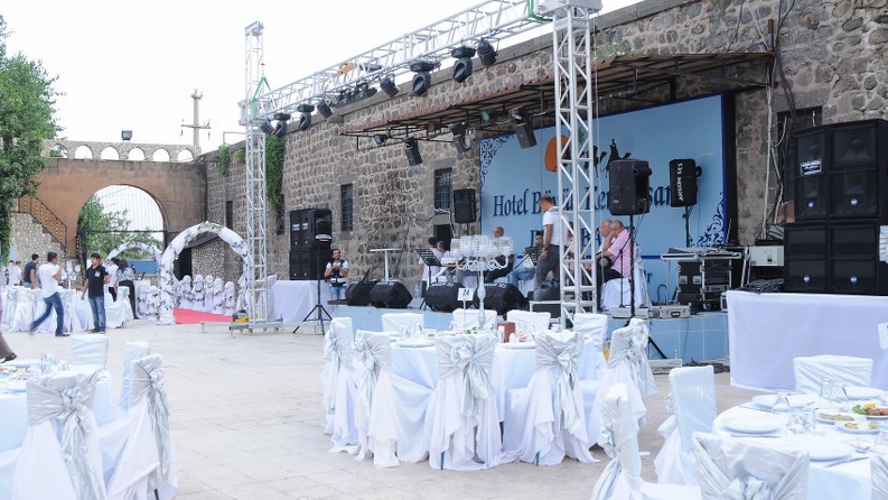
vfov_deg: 31.1
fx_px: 895
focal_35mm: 38
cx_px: 442
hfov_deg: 52.8
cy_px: 284
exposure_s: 1/25
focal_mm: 24
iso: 200
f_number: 5.6
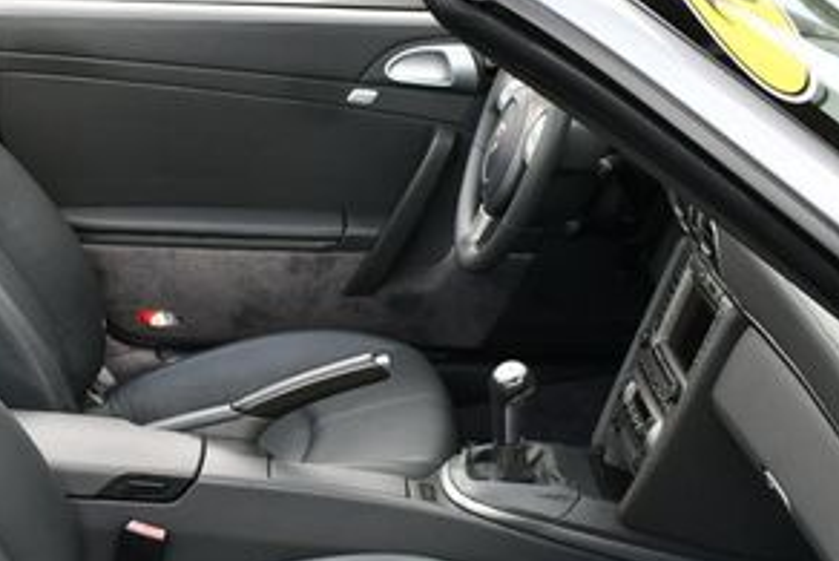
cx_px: 175
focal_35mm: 79
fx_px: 1842
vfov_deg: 17.2
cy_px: 403
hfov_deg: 25.3
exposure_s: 1/250
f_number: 5.6
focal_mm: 18
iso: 360
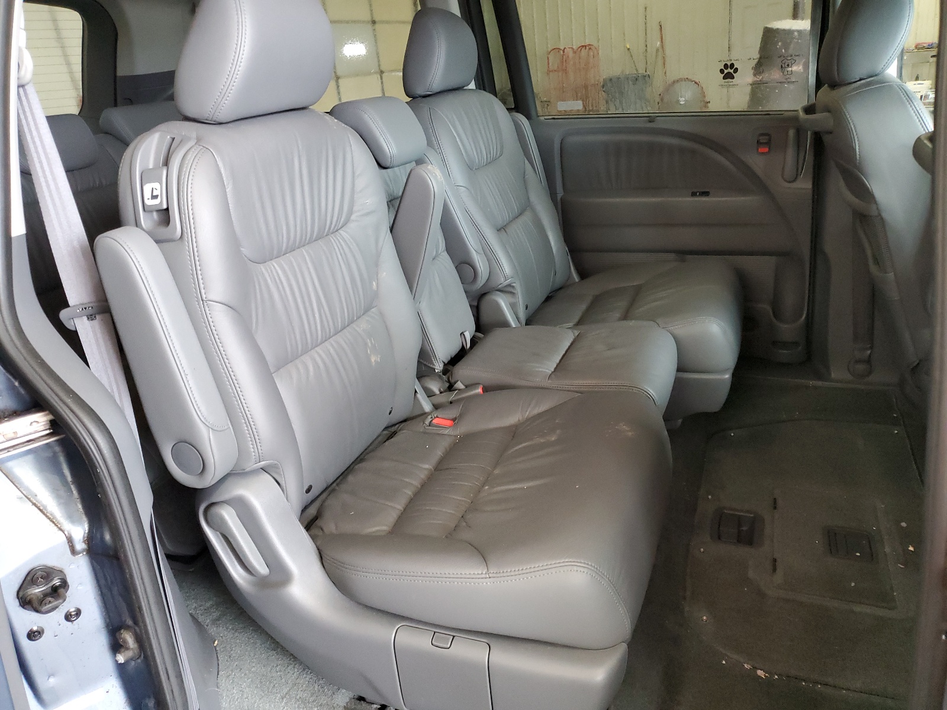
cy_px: 355
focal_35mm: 26
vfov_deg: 53.1
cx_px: 474
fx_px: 711
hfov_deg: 67.3
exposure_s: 1/40
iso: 321
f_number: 1.5
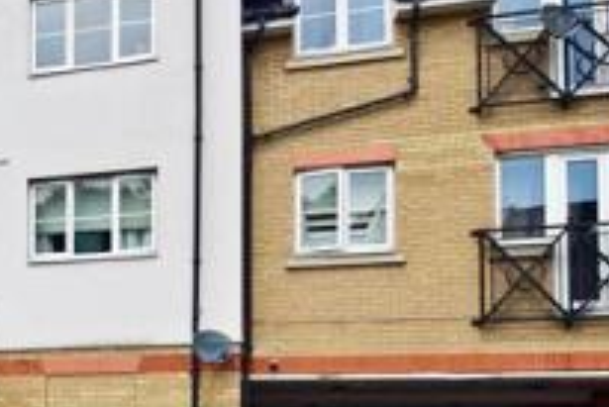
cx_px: -92
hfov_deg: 34.3
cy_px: 394
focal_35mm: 48
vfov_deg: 26.8
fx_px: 813
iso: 200
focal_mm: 10
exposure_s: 1/1250
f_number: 7.1
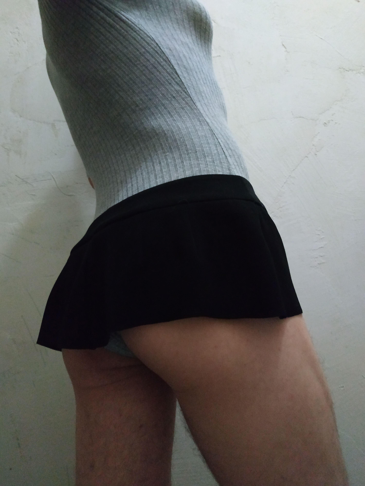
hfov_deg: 56.8
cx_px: 182
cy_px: 243
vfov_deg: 71.6
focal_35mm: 24
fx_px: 337
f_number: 1.9
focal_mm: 3.94
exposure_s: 1/17
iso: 3200
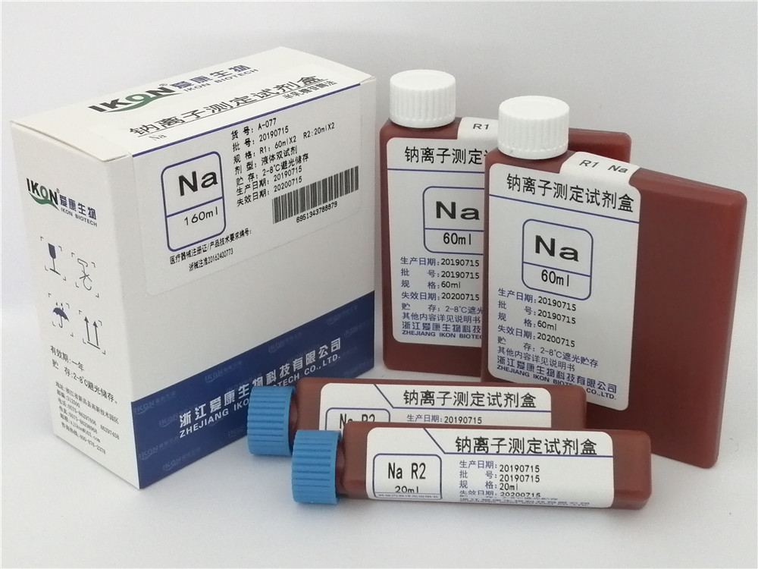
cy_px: 284
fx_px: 1248
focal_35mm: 57
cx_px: 379
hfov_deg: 33.8
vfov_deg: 25.7
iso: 160
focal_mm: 3.64
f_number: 1.8
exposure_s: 1/30
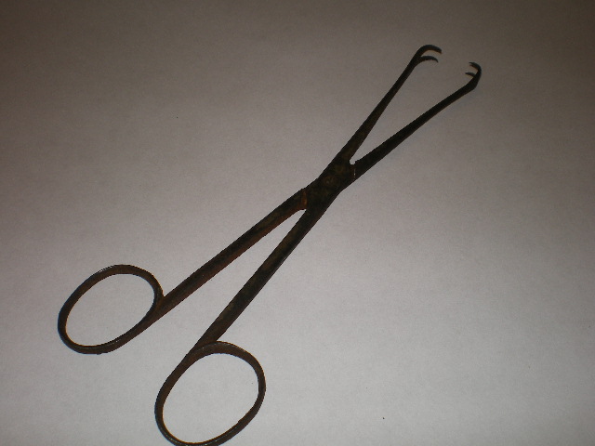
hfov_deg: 49.0
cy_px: 223
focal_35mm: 38
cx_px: 298
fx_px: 653
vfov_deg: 37.7
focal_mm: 6.3
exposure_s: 1/30
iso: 64
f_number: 4.6
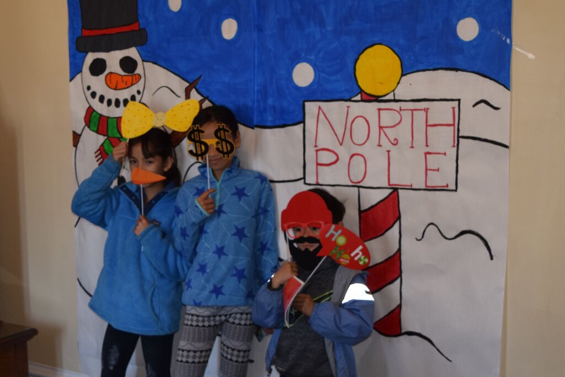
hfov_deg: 53.1
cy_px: 188
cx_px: 282
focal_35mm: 36
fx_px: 565
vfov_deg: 36.9
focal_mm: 24
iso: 800
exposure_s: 1/60
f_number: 4
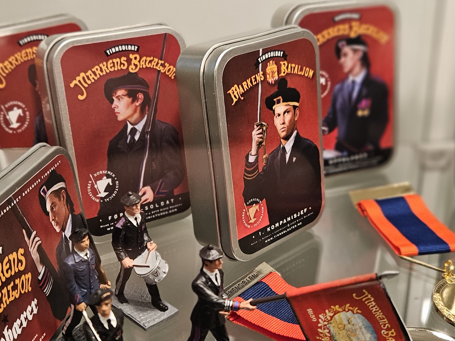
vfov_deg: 28.5
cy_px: 184
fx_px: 670
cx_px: 217
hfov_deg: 37.5
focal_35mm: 51
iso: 200
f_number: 1.8
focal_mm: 5.4
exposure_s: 1/100
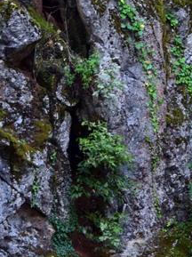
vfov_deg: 10.3
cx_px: 109
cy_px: 76
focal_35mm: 192
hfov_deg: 7.7
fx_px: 1423
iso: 400
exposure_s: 1/15
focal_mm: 48
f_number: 6.3
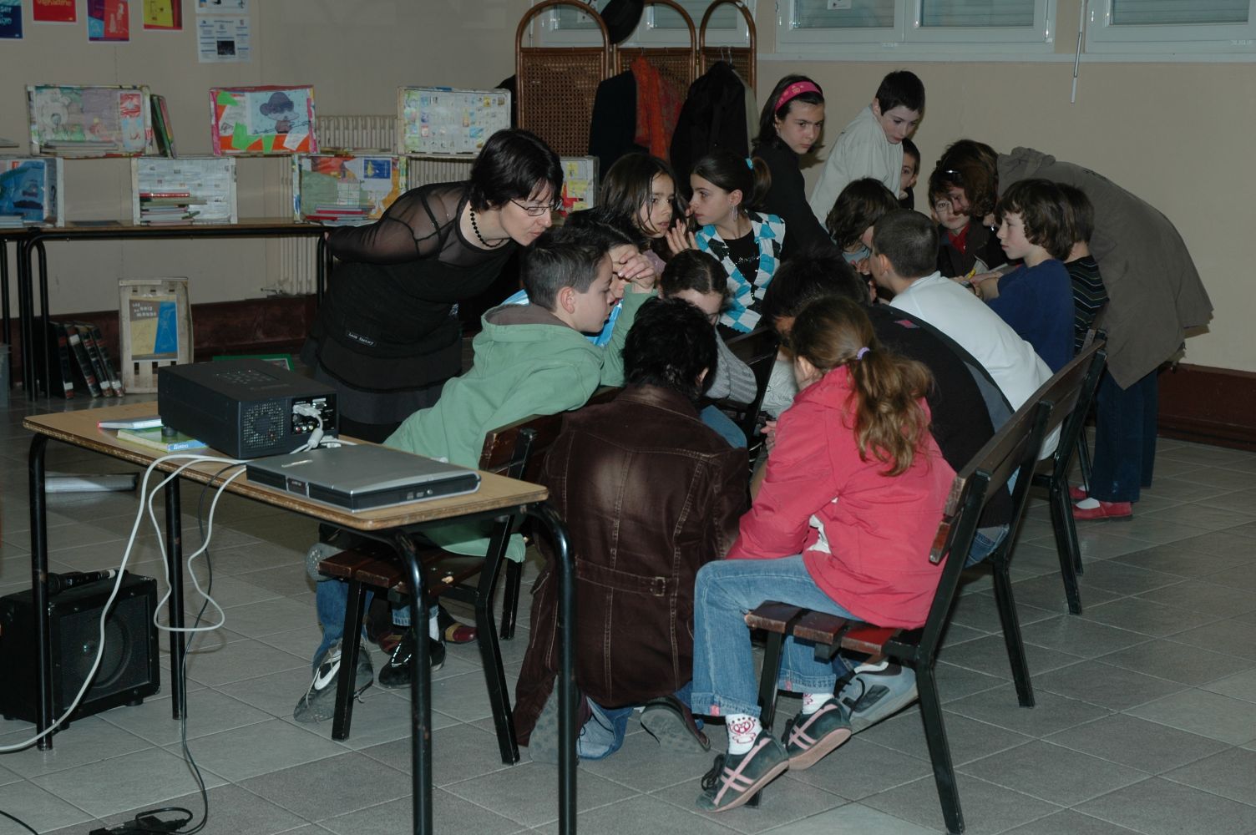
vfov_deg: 22.6
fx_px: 2091
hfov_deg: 33.4
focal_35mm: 60
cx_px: 628
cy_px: 418
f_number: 4.5
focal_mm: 40
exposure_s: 1/60
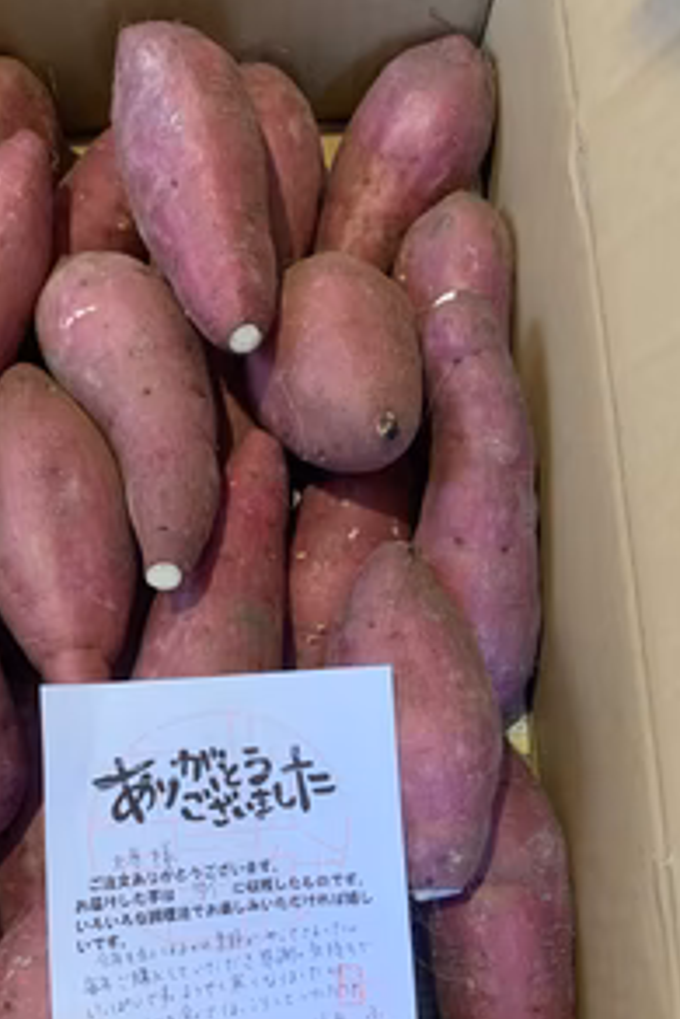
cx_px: 262
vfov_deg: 50.9
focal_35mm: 37
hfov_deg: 35.8
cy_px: 677
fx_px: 1047
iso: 400
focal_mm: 4.25
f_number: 1.8
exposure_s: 1/47
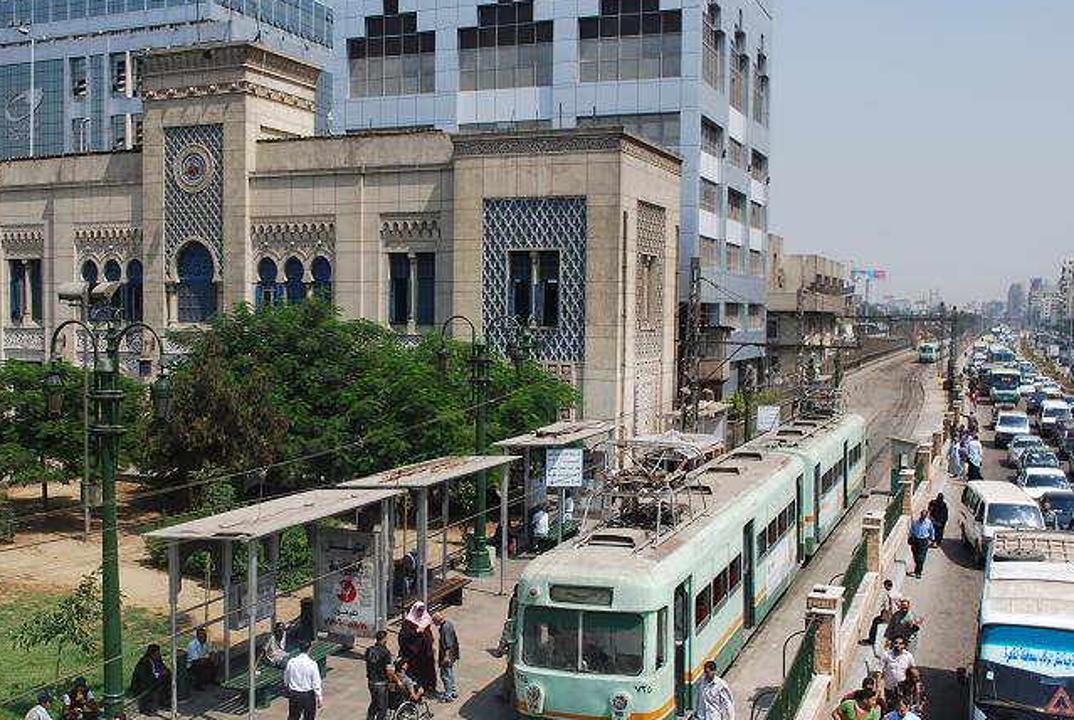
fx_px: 1195
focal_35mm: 40
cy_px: 416
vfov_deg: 33.4
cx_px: 426
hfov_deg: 48.1
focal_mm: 22
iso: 100
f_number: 7.1
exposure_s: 1/200
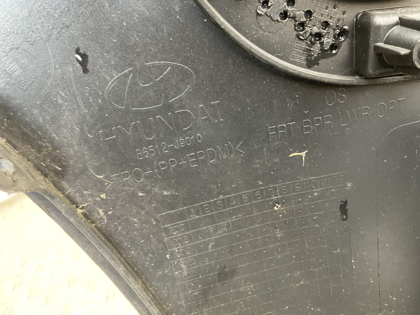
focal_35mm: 29
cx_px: 210
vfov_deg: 48.2
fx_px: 352
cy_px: 158
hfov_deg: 61.7
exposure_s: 1/50
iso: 125
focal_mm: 3
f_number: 1.8
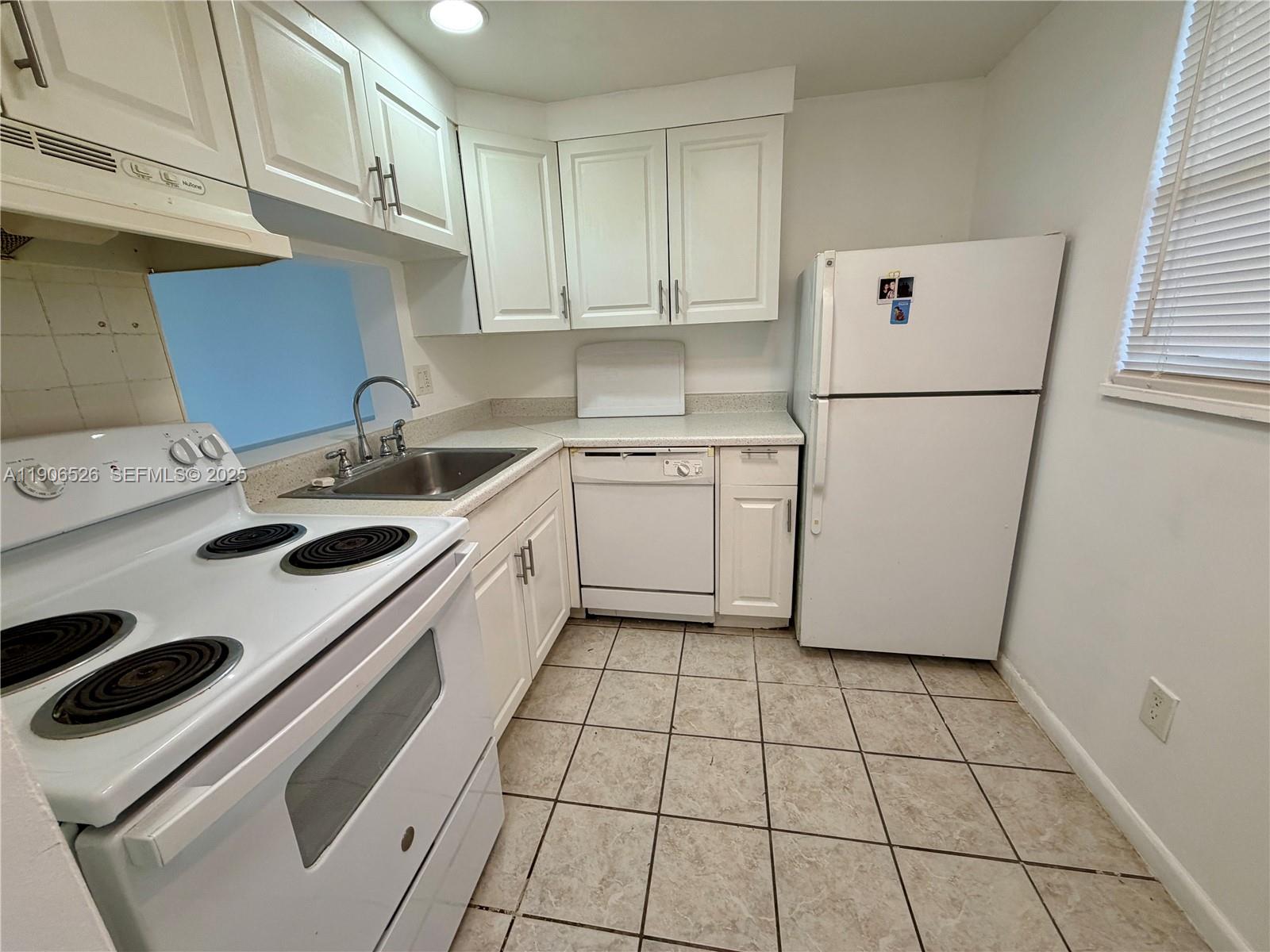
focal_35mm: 14
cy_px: 476
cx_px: 635
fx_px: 514
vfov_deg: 85.7
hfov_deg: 102.1
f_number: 2.2
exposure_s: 1/120
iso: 160
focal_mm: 2.22
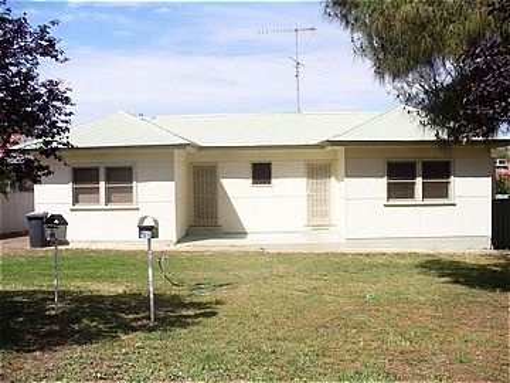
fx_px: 545
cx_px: 255
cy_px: 192
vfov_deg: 38.7
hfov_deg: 50.1
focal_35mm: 37
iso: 80
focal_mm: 6.1
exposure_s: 1/320
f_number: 5.6
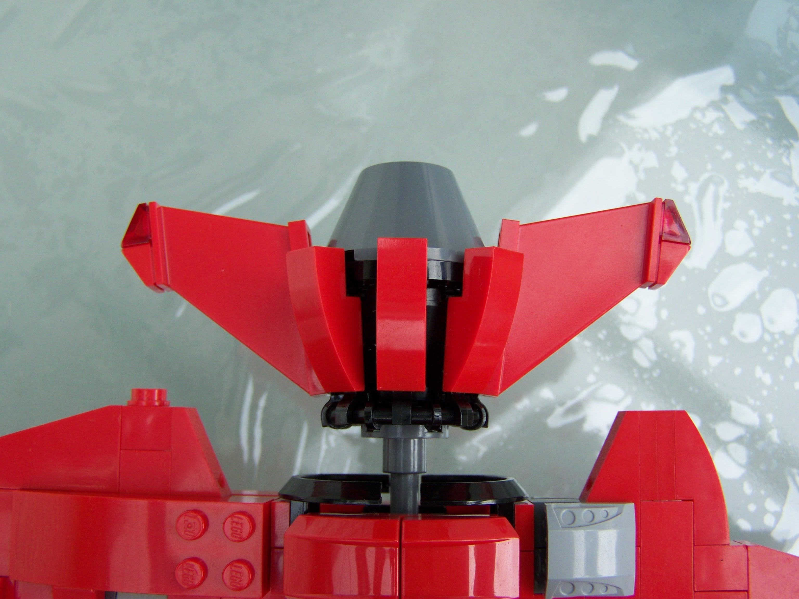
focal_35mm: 38
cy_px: 300
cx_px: 400
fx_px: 877
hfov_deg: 49.0
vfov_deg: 37.7
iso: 64
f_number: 2.8
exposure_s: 1/250
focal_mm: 6.3
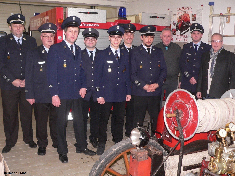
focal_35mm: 36
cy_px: 88
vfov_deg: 39.7
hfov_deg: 51.4
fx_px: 244
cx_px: 118
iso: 300
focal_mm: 6
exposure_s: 1/60
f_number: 2.8
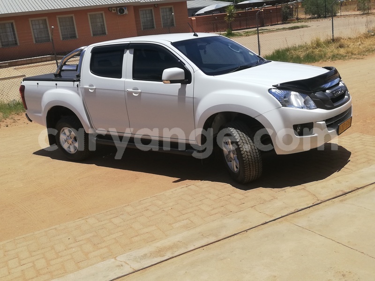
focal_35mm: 38
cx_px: 188
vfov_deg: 37.7
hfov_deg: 49.0
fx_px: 412
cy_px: 140
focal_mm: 3.81
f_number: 2.2
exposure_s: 1/1880
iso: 50
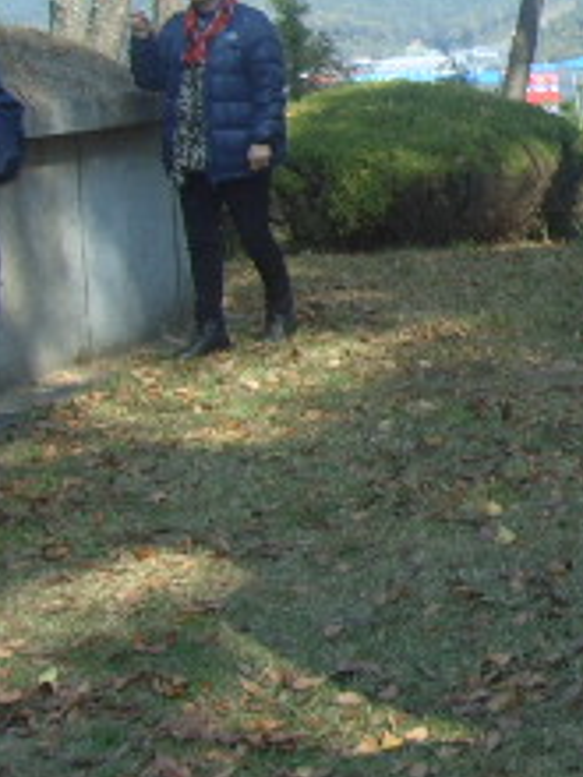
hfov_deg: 13.0
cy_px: 60
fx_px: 2291
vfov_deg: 18.9
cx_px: 1088
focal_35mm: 102
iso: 50
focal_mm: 5.8
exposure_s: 1/125
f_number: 5.8
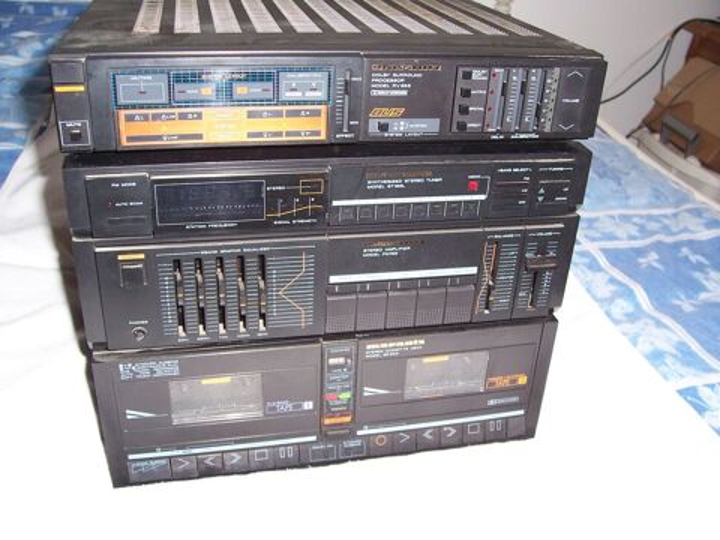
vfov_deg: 41.8
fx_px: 707
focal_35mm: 34
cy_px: 270
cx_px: 360
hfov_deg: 54.0
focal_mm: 5.6
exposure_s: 1/60
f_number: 2.7
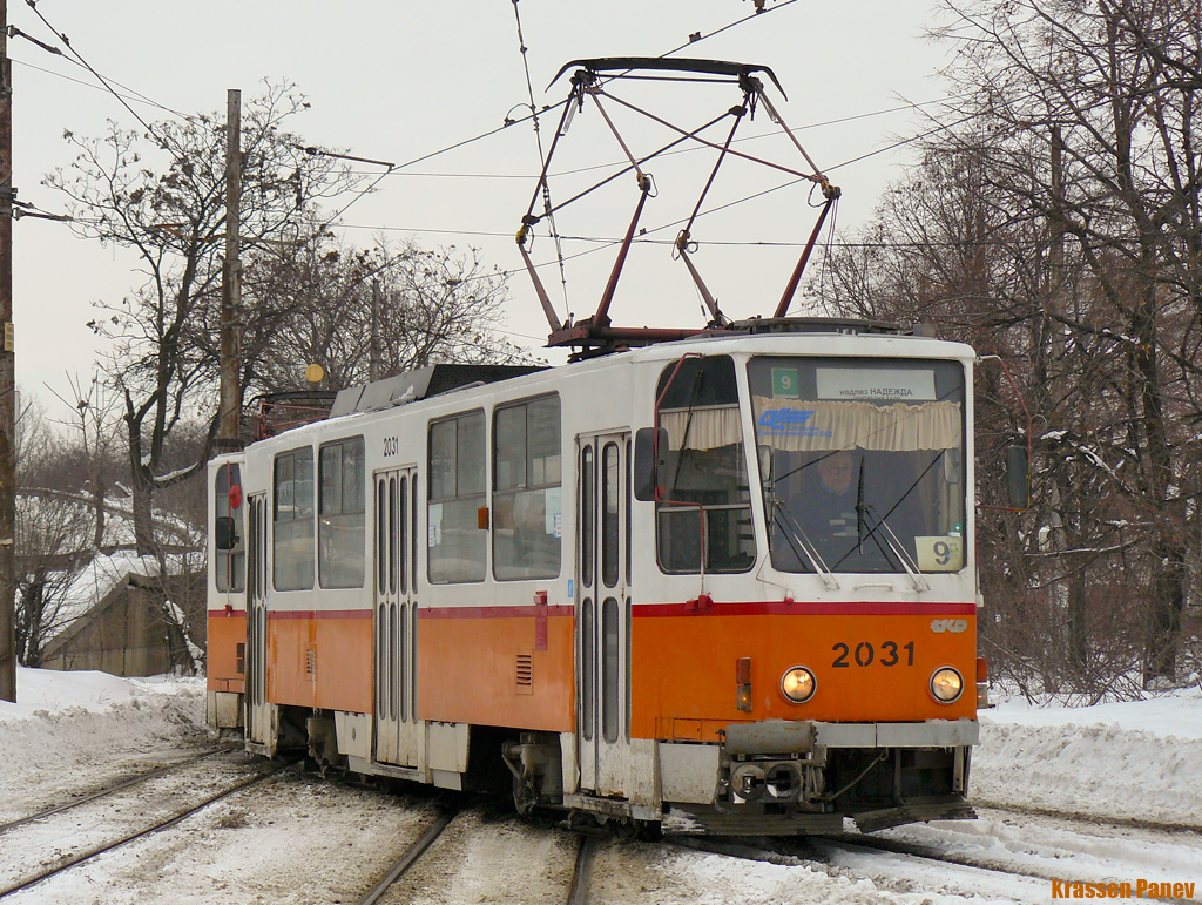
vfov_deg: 14.0
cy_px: 452
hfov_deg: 18.5
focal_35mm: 106
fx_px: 3686
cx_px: 601
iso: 100
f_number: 4
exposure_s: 1/500
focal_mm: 17.7
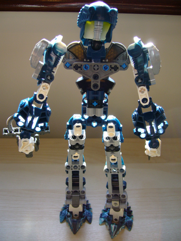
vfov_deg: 52.6
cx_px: 90
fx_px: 244
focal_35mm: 35
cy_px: 120
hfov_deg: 40.7
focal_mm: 5.8
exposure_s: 1/125
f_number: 2.8
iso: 100
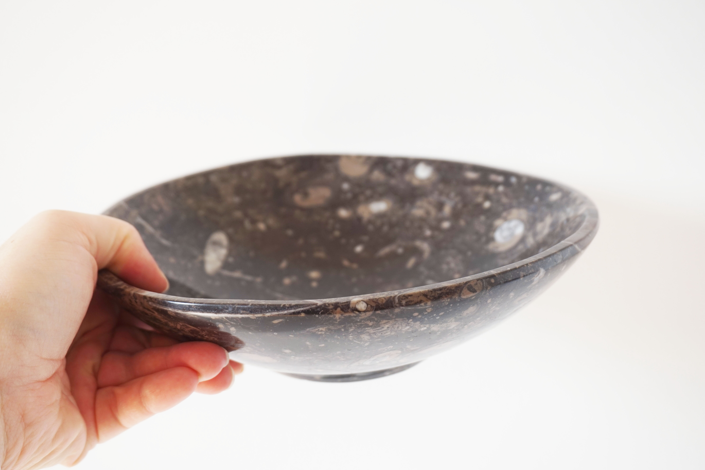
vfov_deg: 32.2
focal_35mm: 42
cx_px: 345
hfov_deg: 46.9
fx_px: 813
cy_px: 237
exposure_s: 1/60
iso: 100
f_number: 4.5
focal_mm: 27
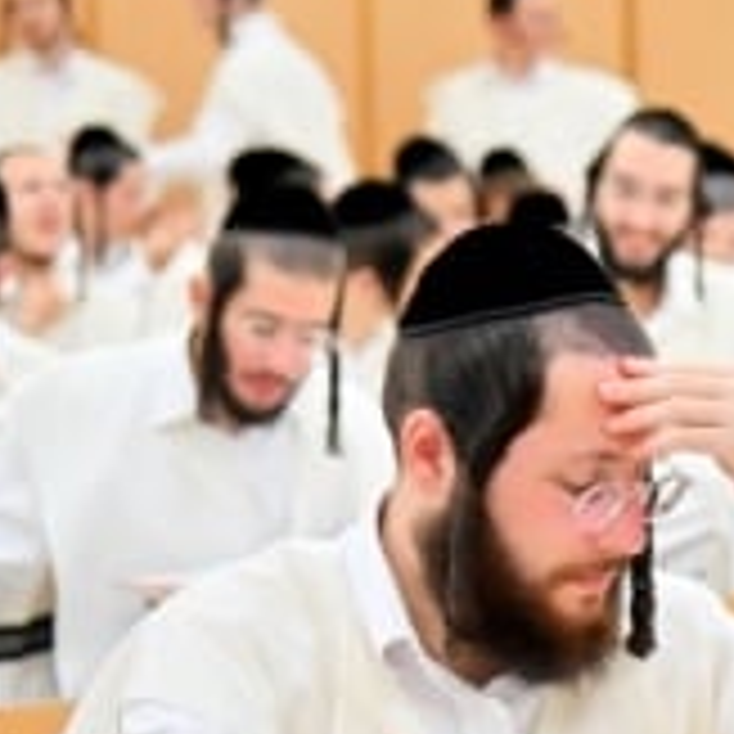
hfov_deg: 6.4
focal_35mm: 273
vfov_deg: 6.4
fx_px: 6549
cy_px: 540
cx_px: 527
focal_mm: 78
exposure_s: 1/320
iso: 1250
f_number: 4
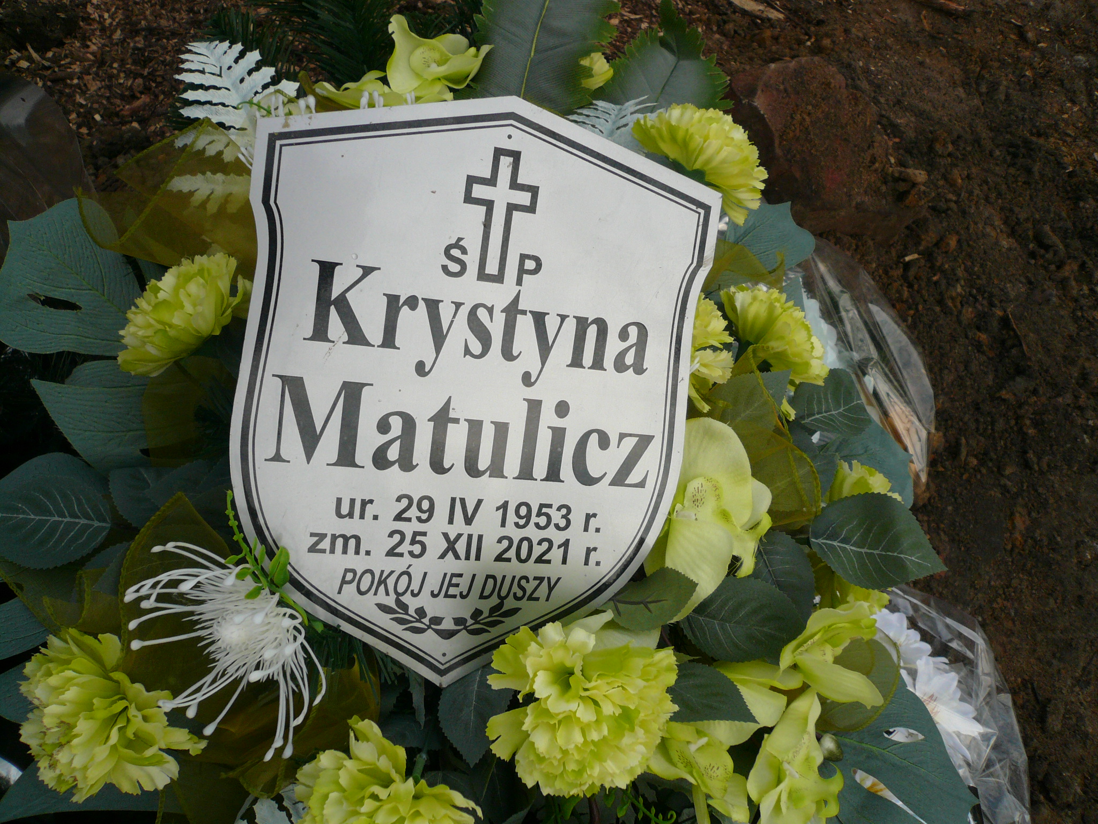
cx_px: 549
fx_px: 888
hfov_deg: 63.4
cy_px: 412
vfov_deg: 49.7
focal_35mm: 28
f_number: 2.8
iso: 100
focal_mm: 4.6
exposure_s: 1/500
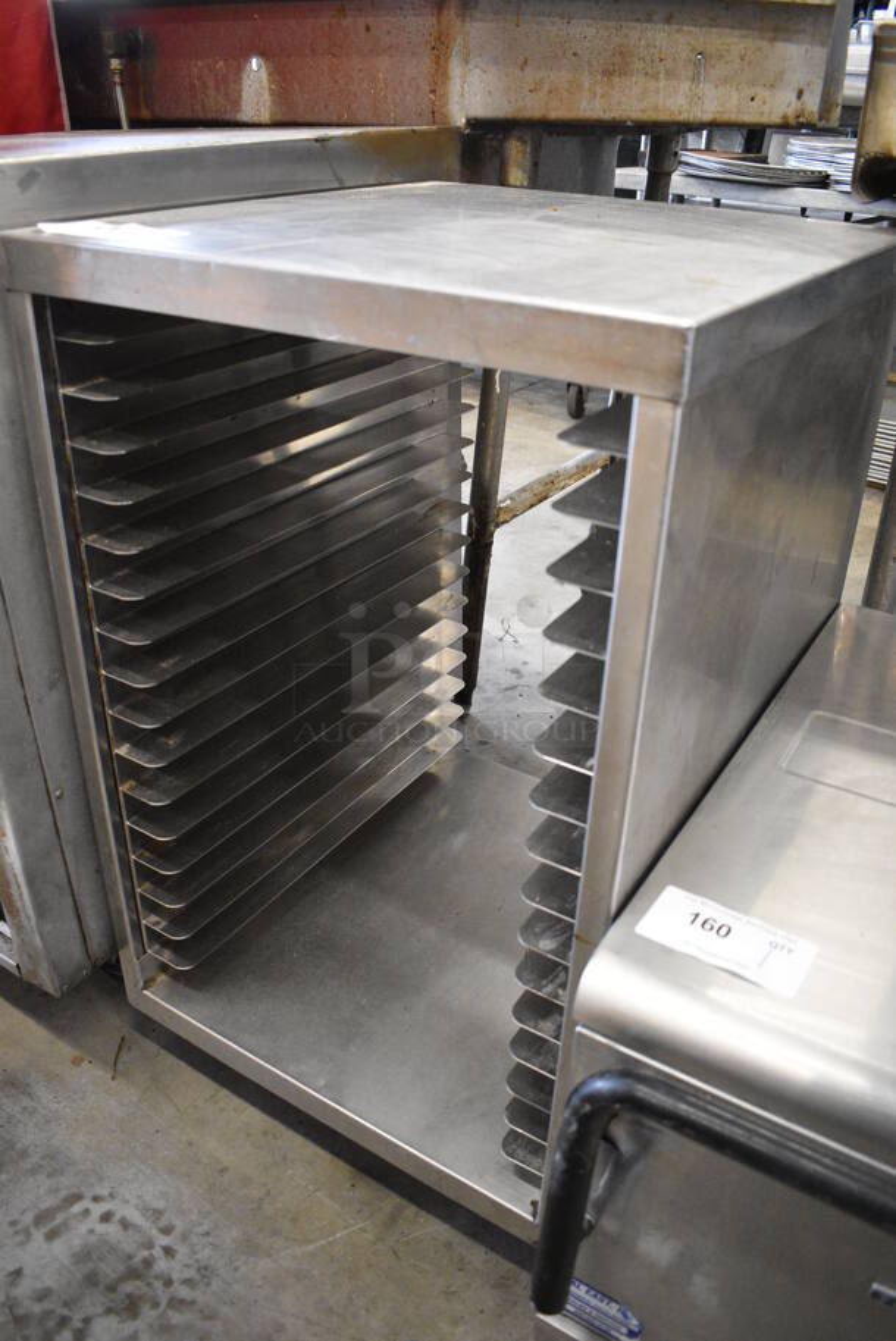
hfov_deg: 48.0
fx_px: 1006
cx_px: 448
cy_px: 670
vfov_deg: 67.3
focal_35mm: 27
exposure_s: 1/125
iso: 3200
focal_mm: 18
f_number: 3.5
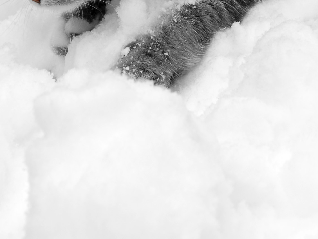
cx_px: 108
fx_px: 2389
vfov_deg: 5.7
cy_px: -71
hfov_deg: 7.6
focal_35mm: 260
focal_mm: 85
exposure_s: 1/80
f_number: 11
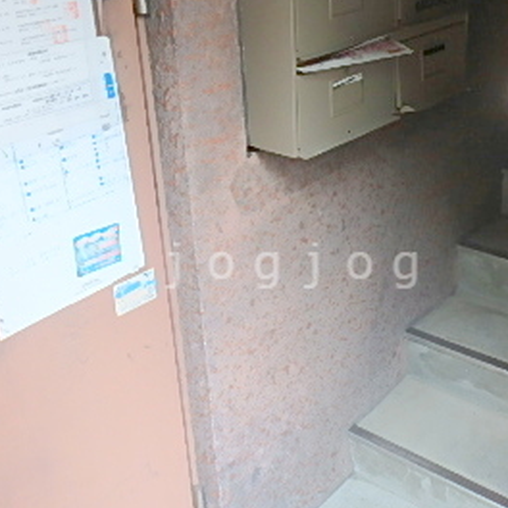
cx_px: 296
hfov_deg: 37.5
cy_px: 266
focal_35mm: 45
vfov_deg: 37.5
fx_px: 747
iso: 125
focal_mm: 3.7
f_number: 3.5
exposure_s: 1/80
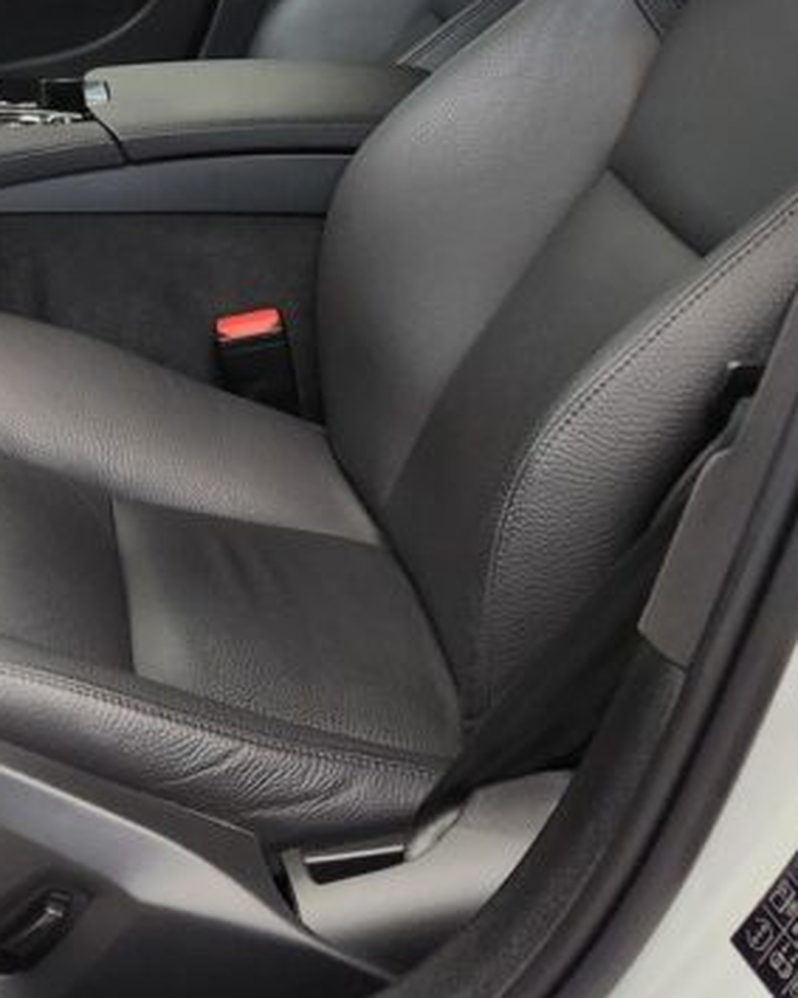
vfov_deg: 28.5
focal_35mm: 65
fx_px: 1920
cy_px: 189
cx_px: -107
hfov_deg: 22.0
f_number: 1.8
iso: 250
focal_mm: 5.4
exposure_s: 1/120
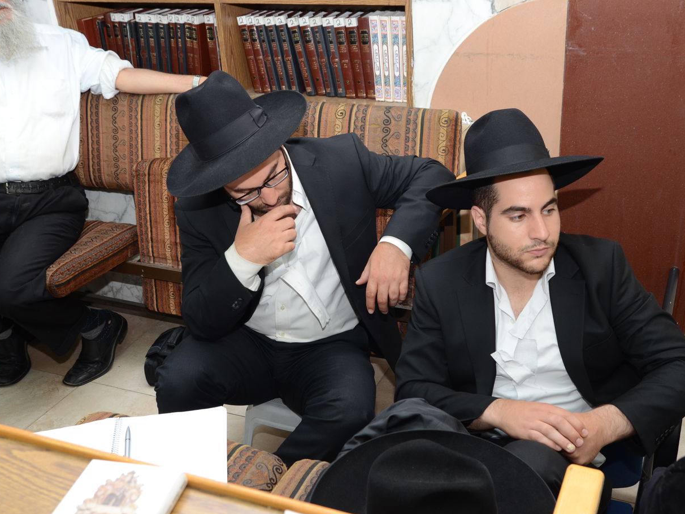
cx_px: 361
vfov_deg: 34.7
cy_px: 262
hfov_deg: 45.2
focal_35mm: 42
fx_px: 822
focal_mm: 25
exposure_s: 1/125
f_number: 5.6
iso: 500
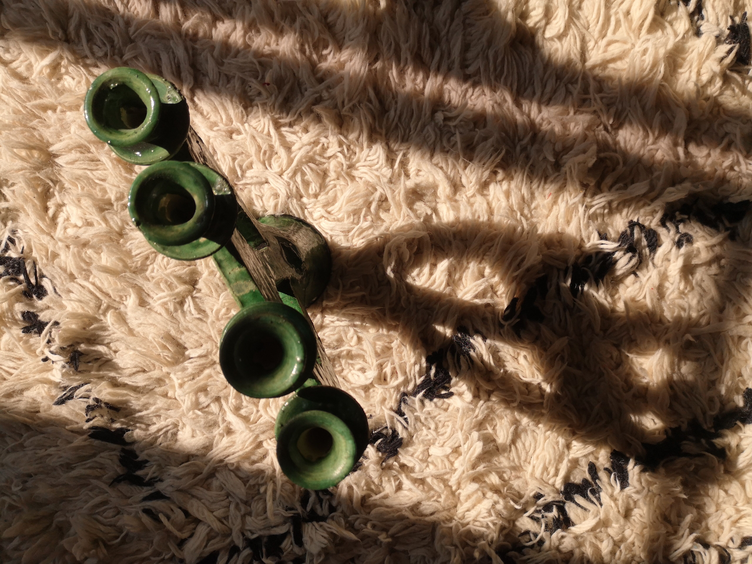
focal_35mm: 27
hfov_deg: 65.3
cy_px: 282
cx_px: 376
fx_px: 587
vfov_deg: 51.4
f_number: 1.8
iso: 50
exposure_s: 1/2037
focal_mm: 3.95
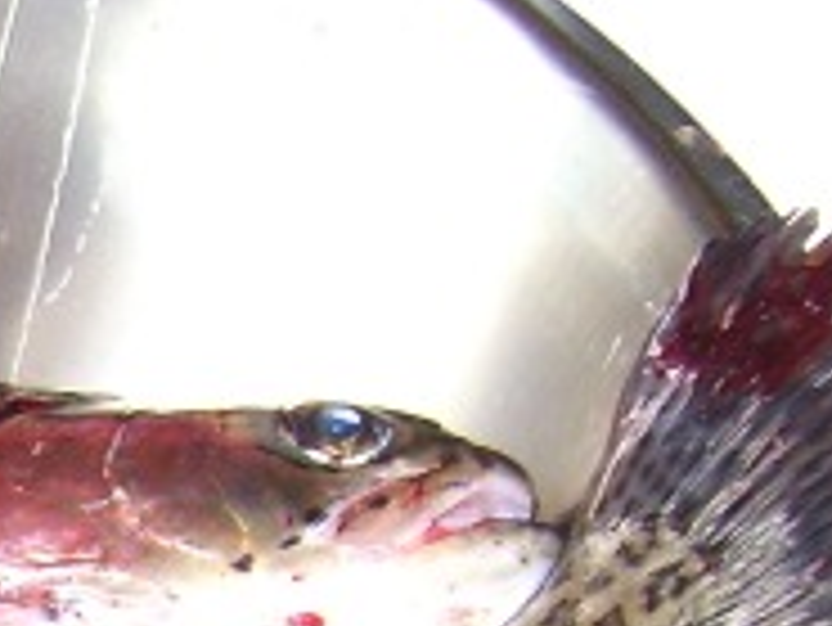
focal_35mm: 147
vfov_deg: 9.5
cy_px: 1202
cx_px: -787
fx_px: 3535
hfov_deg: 12.1
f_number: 2.7
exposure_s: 1/60
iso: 125
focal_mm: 5.6
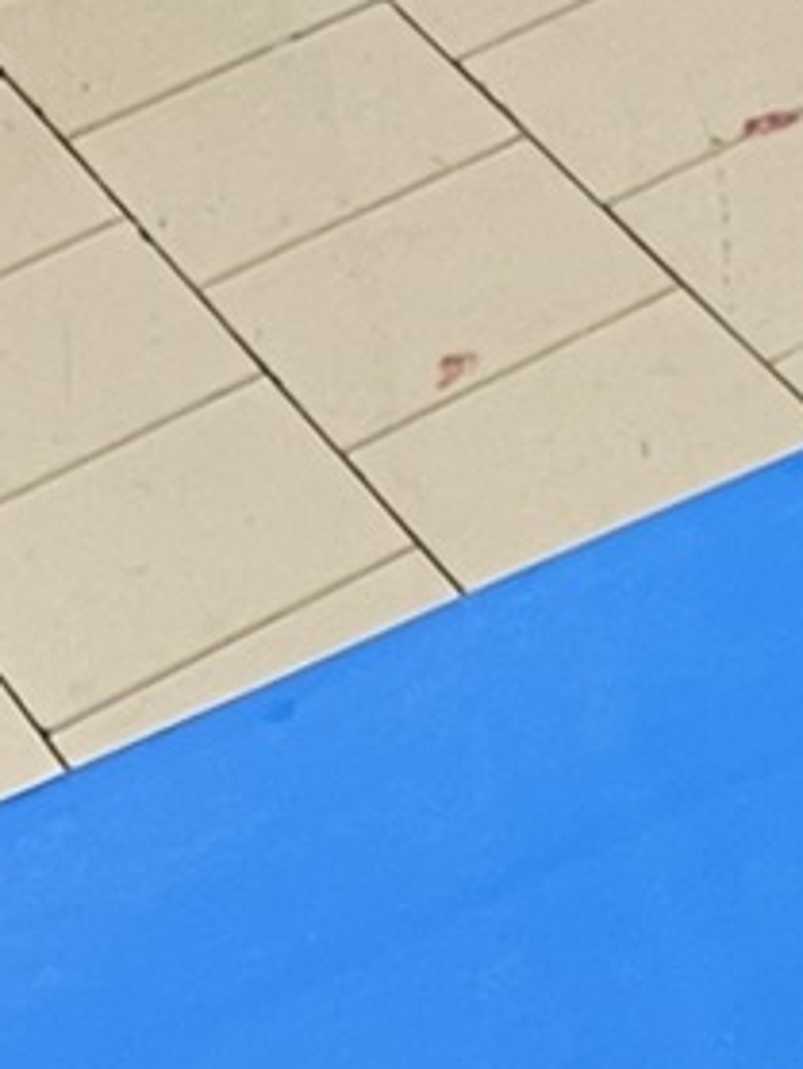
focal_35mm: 184
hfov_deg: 7.6
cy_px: -1773
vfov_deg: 9.2
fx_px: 5682
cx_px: 1871
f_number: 1.6
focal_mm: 5.1
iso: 80
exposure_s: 1/50
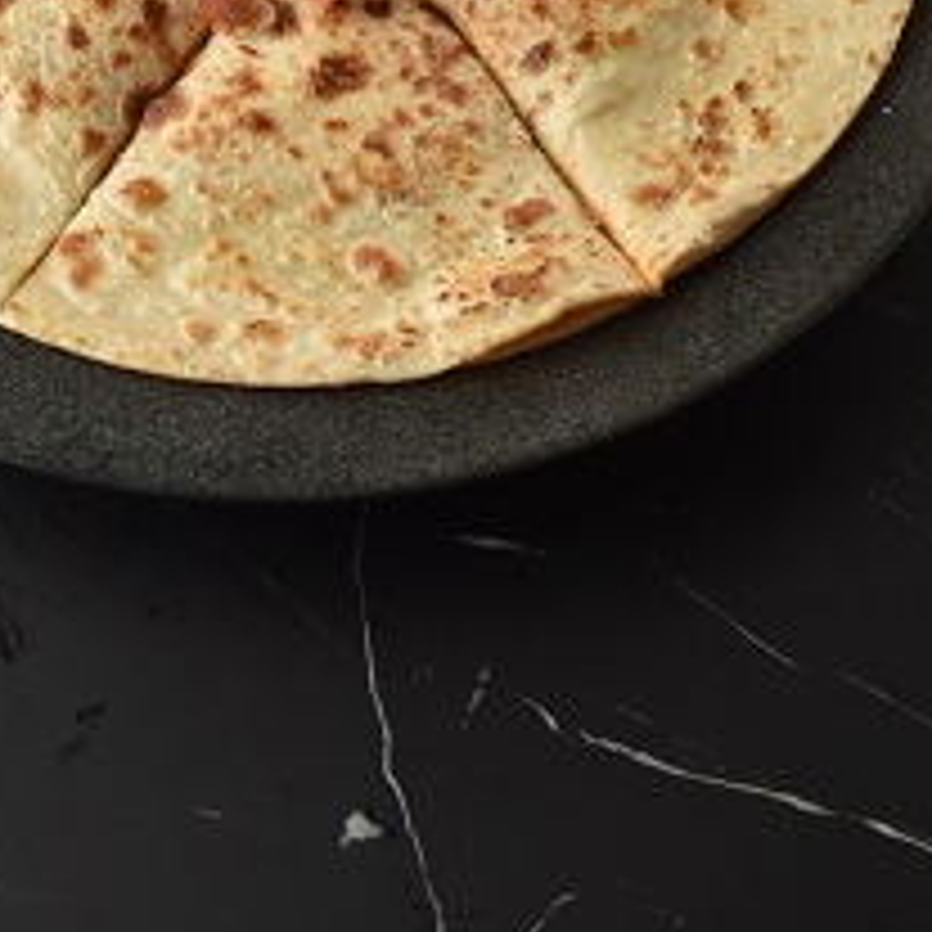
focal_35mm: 123
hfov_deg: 14.2
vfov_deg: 13.8
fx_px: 3747
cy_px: -153
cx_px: 293
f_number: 13
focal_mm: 50
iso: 400
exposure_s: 1/100
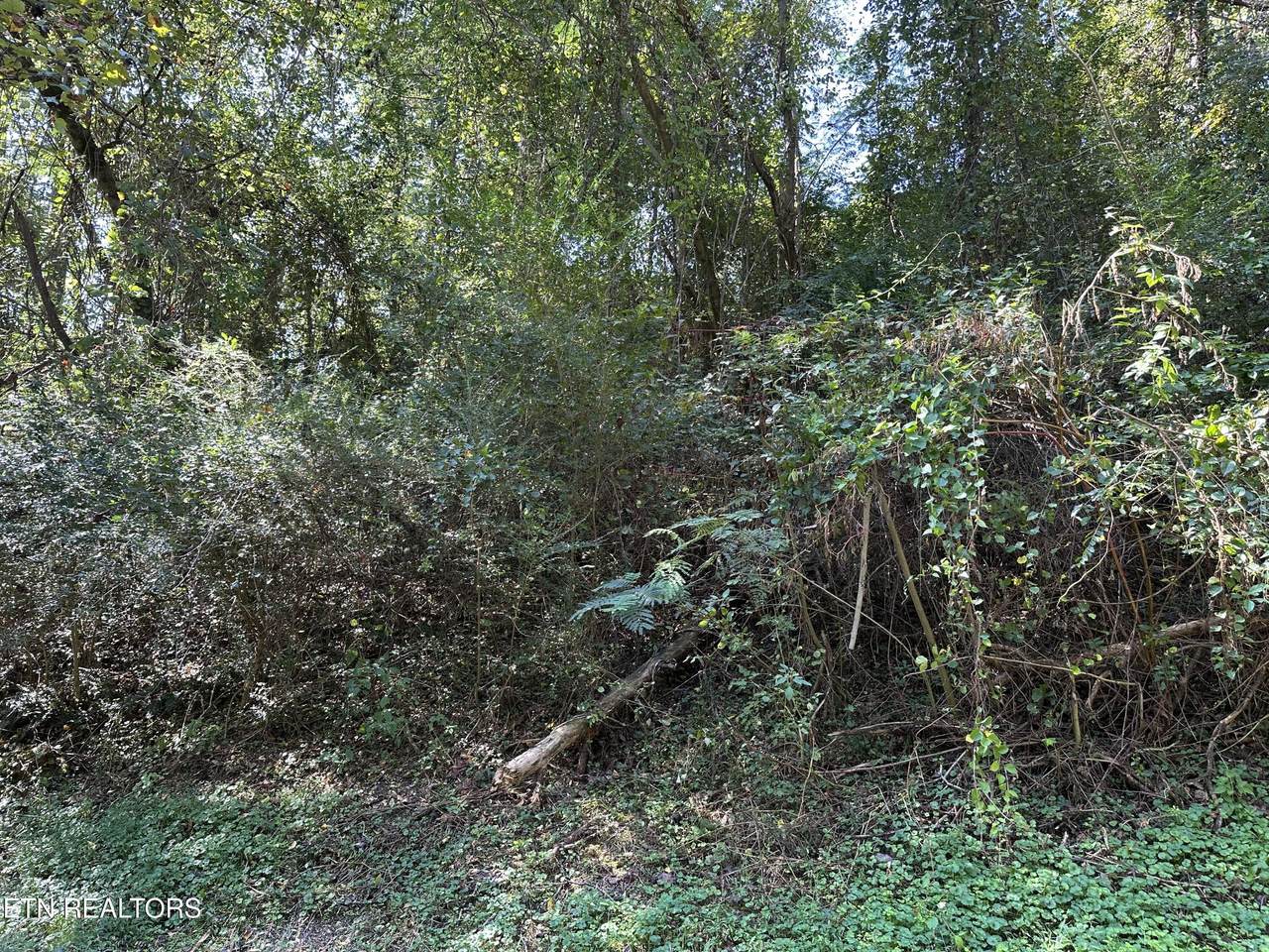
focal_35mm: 24
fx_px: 880
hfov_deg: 71.6
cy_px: 476
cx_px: 634
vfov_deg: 56.8
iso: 80
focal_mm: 6.86
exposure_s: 1/121
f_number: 1.78
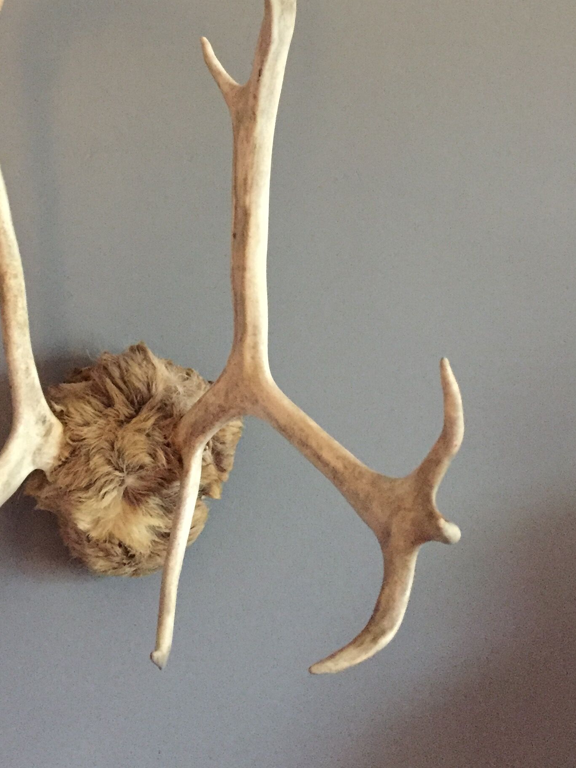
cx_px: 219
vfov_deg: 35.9
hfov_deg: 27.9
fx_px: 1154
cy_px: 187
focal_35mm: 52
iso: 400
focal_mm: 4.15
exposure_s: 1/17
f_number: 2.2
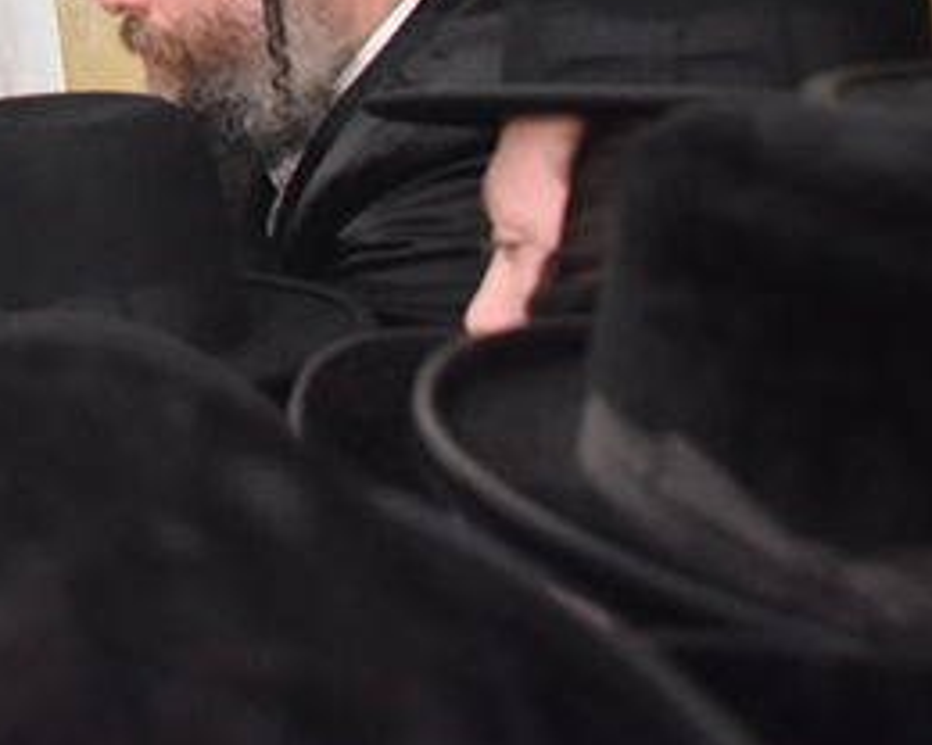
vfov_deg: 11.0
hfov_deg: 13.1
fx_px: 3669
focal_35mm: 133
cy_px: -460
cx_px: -728
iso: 6400
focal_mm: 36
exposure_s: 1/125
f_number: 5.6
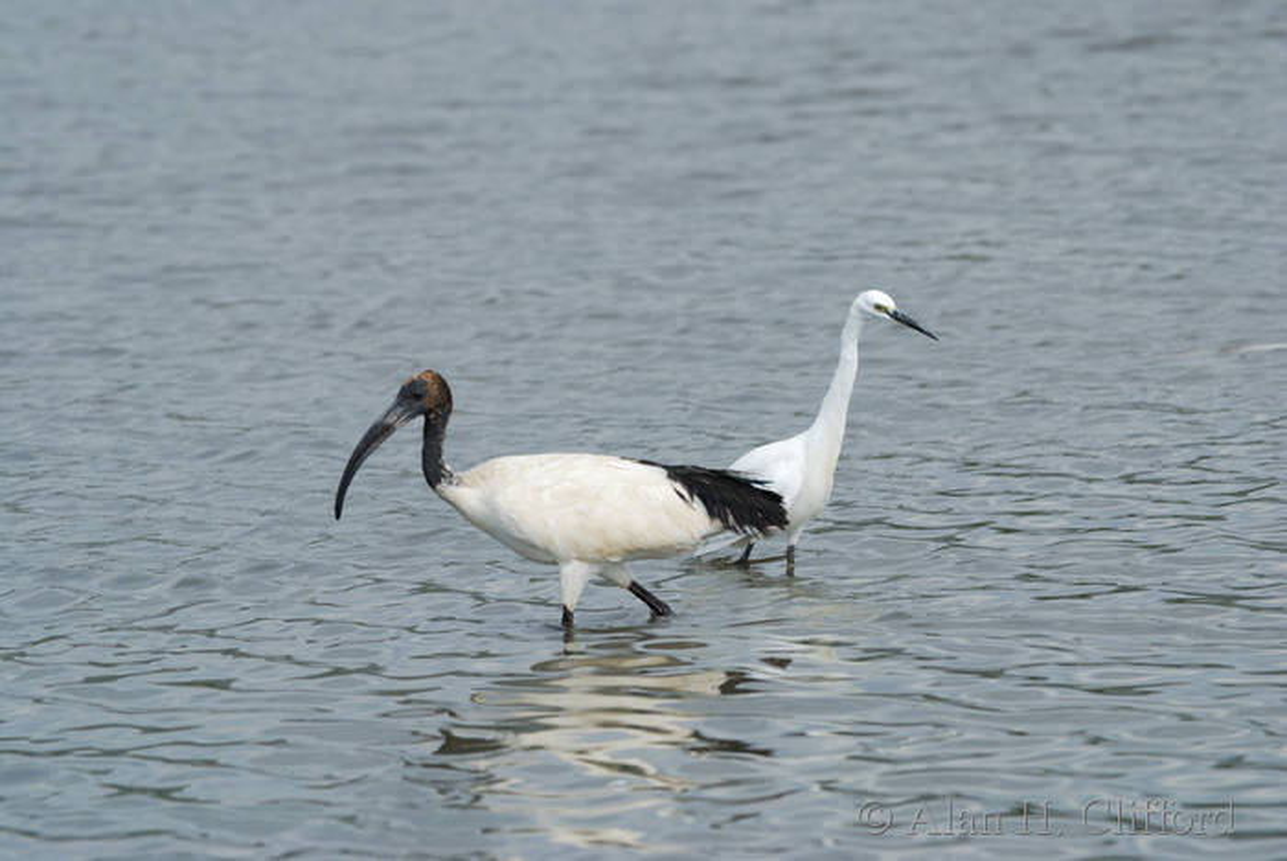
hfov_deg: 5.1
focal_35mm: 405
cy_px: 430
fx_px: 14490
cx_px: 644
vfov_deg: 3.4
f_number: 6.3
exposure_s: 1/400
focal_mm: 270
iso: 100
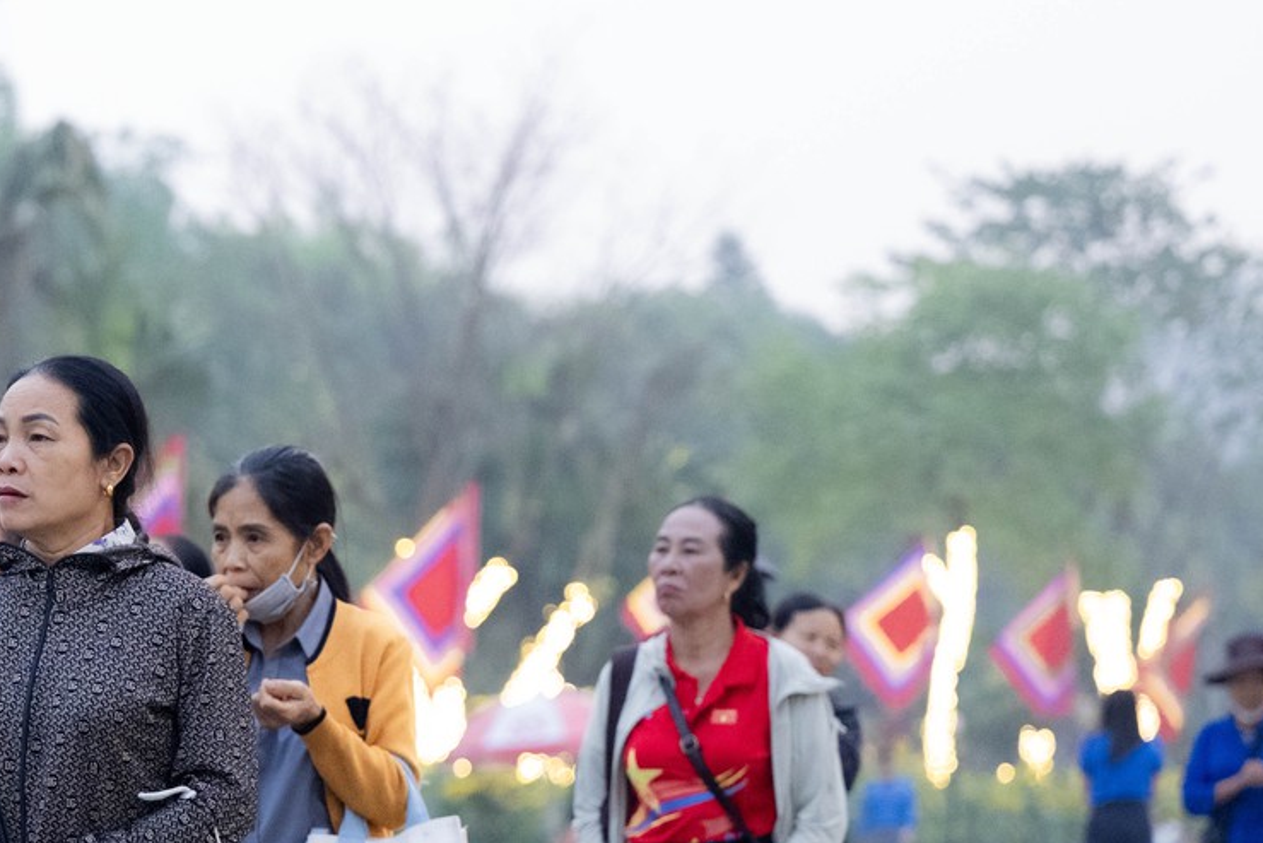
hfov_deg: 9.6
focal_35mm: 211
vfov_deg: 6.5
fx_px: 7404
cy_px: 671
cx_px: -214
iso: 4000
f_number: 2.8
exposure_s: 1/250
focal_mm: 78
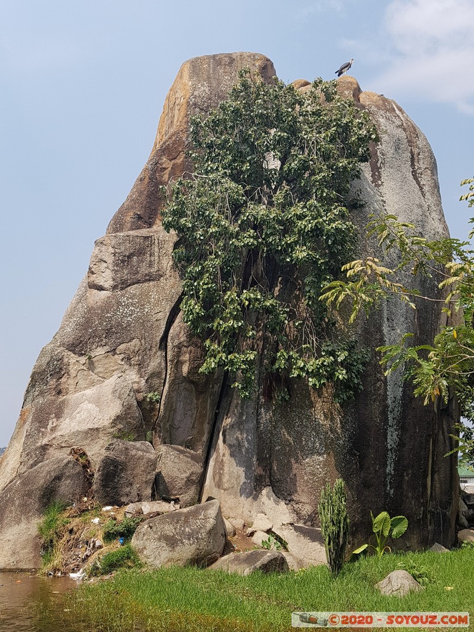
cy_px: 316
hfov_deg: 53.1
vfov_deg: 67.3
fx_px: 475
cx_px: 237
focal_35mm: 26
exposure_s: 1/2160
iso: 50
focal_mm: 4.2
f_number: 1.7
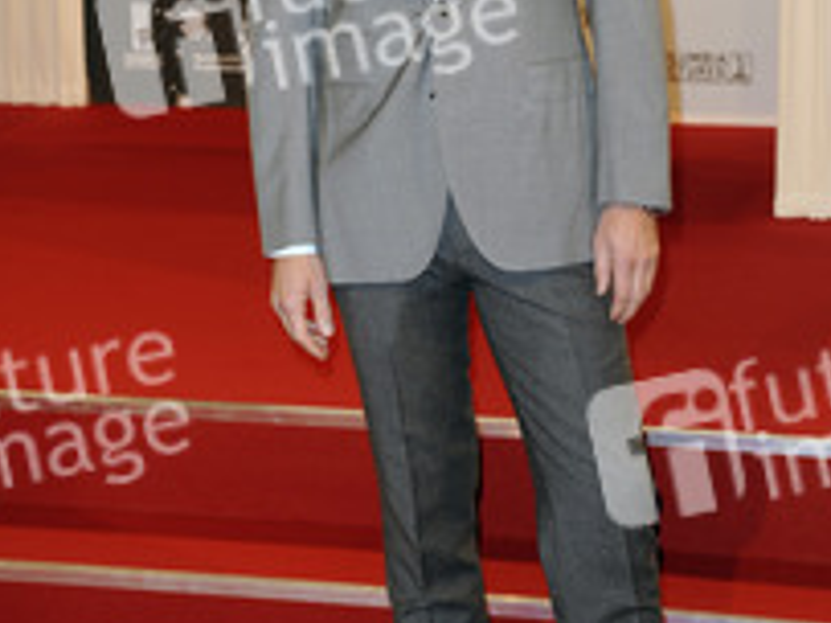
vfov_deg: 11.5
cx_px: 426
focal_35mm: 129
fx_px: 3095
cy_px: 225
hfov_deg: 15.3
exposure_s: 1/200
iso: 640
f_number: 5.6
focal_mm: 68
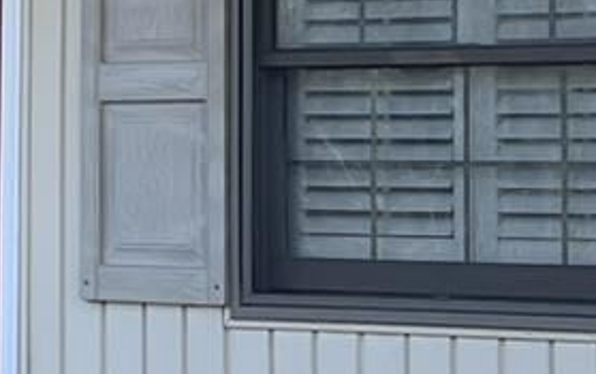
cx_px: -357
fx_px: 3284
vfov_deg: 6.5
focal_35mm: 202
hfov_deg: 10.0
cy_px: -77
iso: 50
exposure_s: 1/758
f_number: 1.5
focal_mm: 5.7
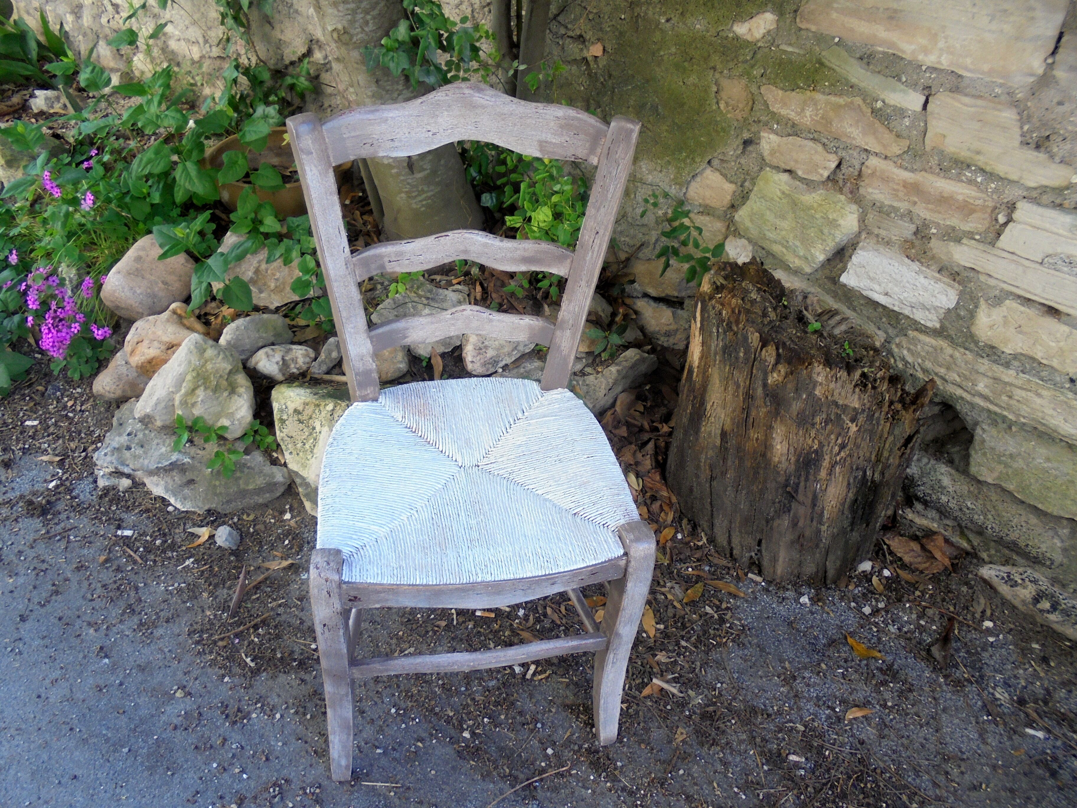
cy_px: 404
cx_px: 538
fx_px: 809
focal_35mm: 26
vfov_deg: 53.1
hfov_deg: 67.3
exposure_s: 1/60
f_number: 3.5
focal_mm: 4.6
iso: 100
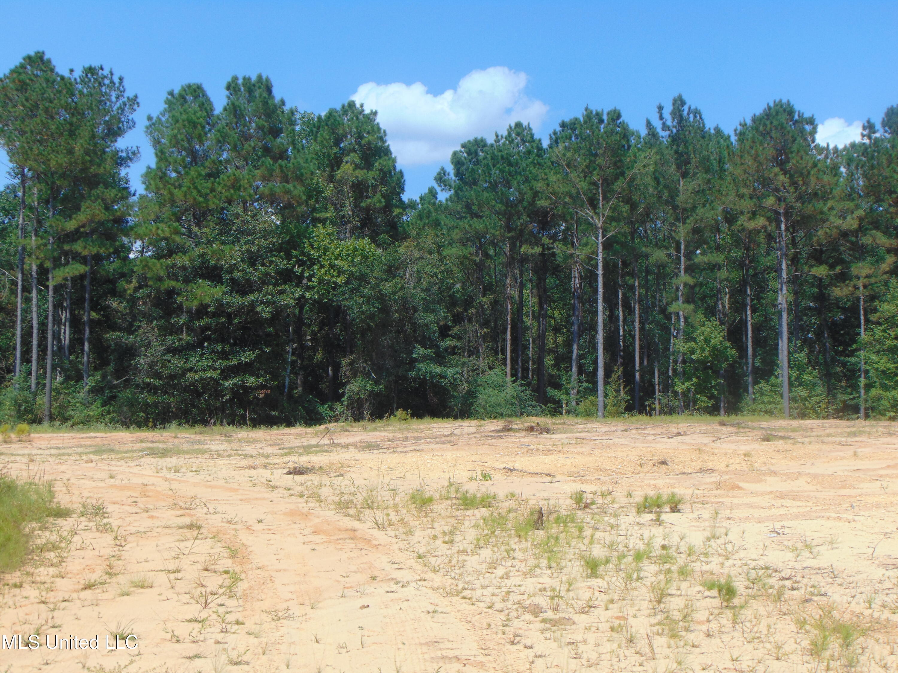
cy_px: 336
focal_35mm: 50
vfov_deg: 29.1
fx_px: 1297
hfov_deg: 38.2
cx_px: 449
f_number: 9
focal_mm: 9
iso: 80
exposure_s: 1/200
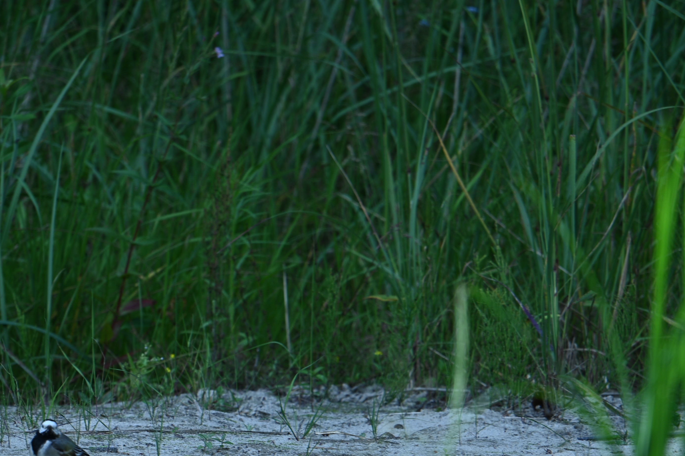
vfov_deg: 1.3
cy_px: 416
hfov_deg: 1.9
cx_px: 170
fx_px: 20802
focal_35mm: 1094
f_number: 6.7
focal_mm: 500
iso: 100
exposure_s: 1/125
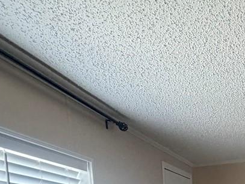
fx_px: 389
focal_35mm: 55
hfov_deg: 27.1
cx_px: 347
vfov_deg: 21.0
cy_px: 300
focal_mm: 2.22
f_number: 2.2
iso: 320
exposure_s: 1/94
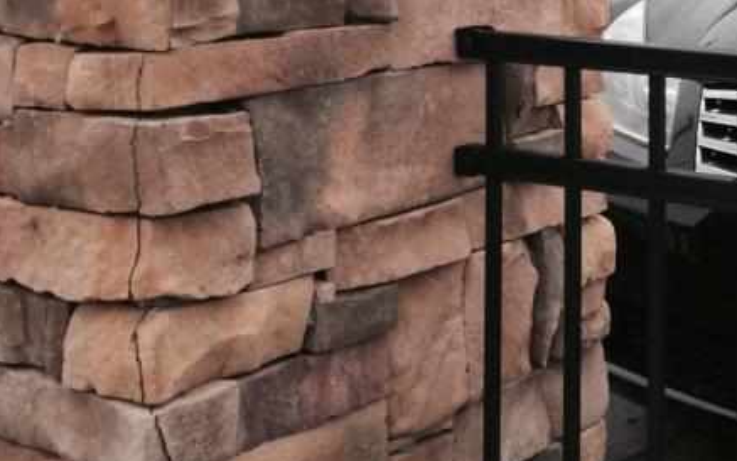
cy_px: -57
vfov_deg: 15.5
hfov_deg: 24.2
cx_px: 722
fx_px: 1647
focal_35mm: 82
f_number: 2.4
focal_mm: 4.12
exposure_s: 1/40
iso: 50
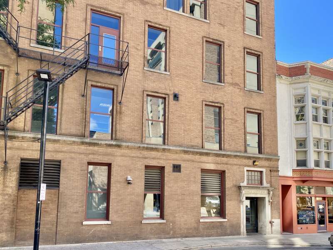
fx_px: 250
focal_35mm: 26
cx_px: 166
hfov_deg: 67.3
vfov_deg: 53.1
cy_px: 125
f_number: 1.8
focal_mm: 4.25
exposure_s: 1/272
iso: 32
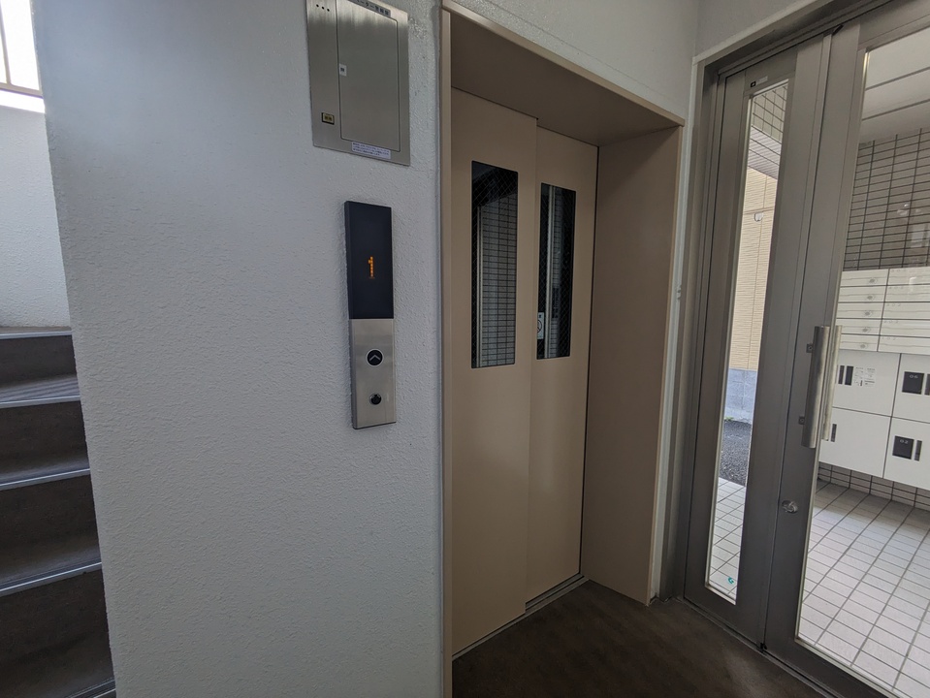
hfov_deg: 102.0
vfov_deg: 85.7
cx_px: 465
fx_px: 376
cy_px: 349
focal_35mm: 14
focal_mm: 1.83
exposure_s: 1/120
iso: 75
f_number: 2.2
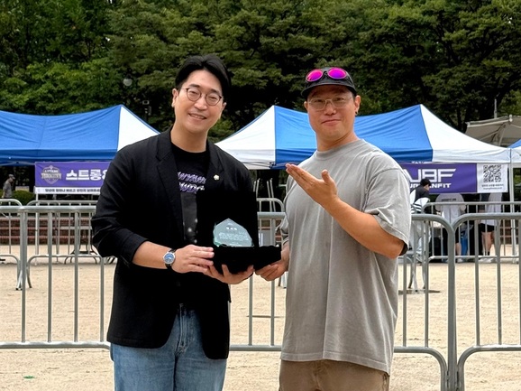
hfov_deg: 39.7
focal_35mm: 48
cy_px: 196
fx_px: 722
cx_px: 260
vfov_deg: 30.2
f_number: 1.78
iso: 64
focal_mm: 6.76
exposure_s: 1/1250
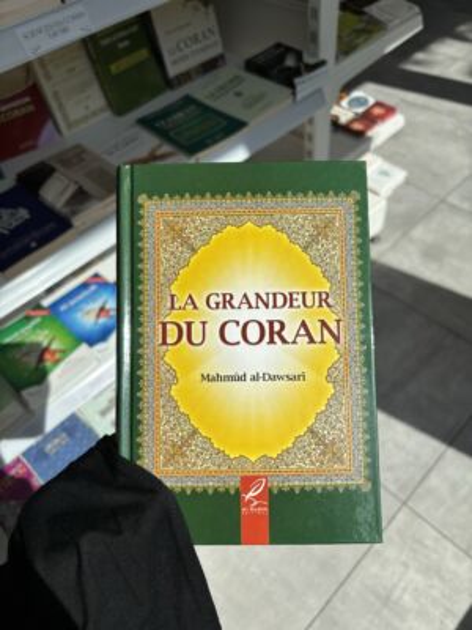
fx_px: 473
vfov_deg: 67.3
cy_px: 315
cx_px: 236
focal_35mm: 26
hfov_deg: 53.1
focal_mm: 5.96
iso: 50
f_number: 1.6
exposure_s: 1/4854
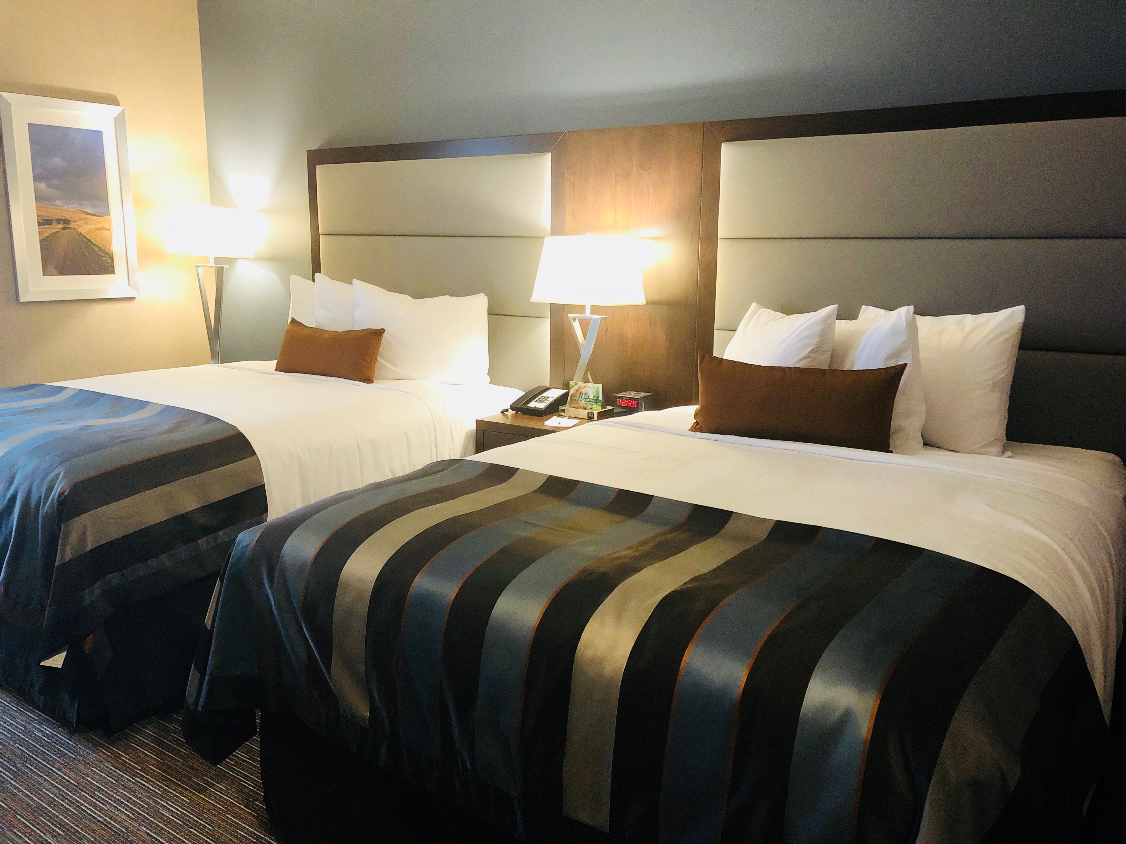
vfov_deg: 49.7
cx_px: 563
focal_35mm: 28
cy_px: 422
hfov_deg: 63.4
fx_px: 911
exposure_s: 1/11
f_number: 1.8
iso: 100
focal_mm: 3.99
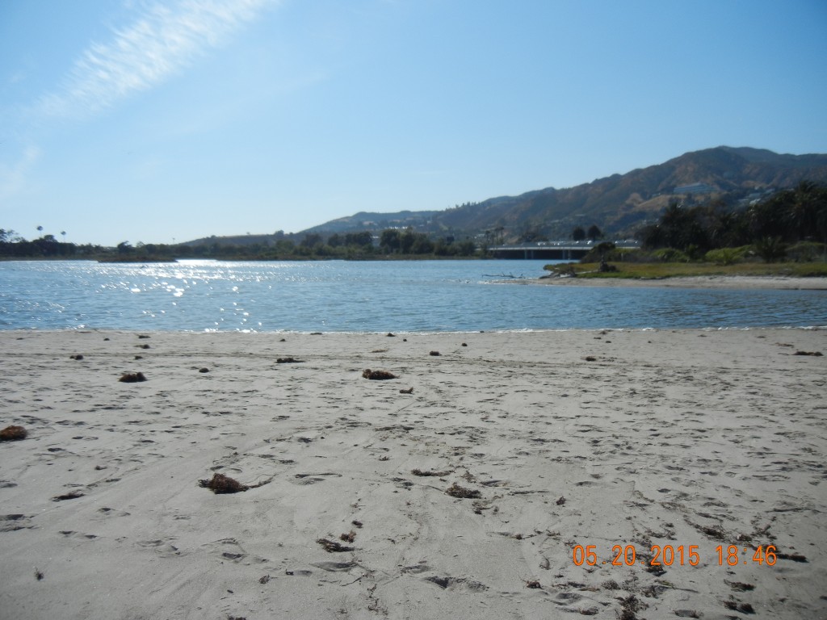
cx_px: 414
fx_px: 717
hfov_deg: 60.0
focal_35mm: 30
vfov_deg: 46.8
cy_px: 310
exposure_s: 1/896
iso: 160
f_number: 7
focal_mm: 5.4
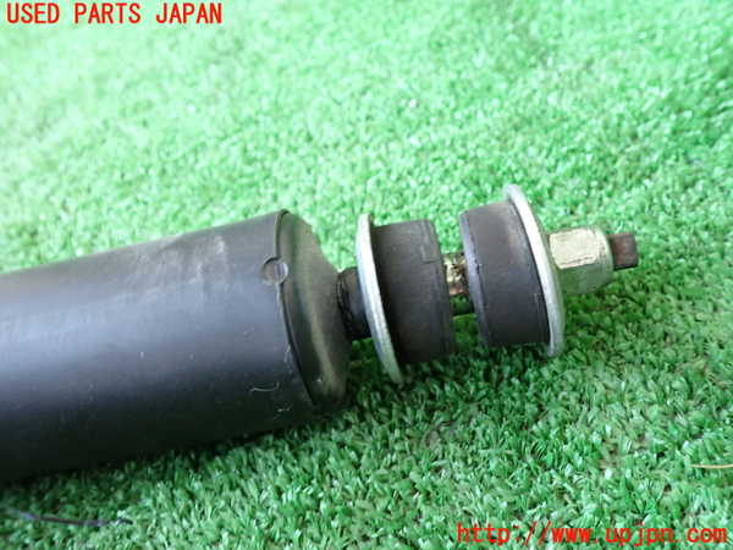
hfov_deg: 60.0
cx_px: 366
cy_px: 275
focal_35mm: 30
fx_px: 635
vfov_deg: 46.8
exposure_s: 1/30
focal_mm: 5.4
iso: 400
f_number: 2.3
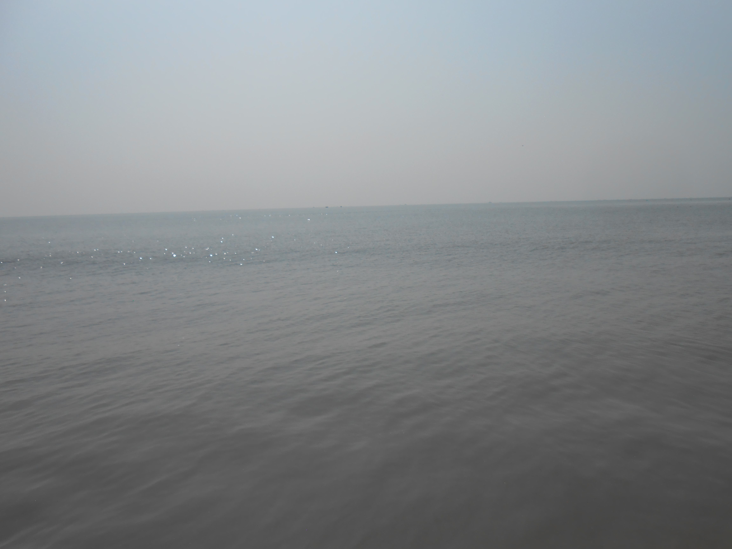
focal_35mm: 26
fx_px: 550
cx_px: 366
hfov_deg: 67.3
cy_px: 274
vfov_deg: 53.1
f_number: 11.5
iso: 80
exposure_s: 1/400
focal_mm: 4.6
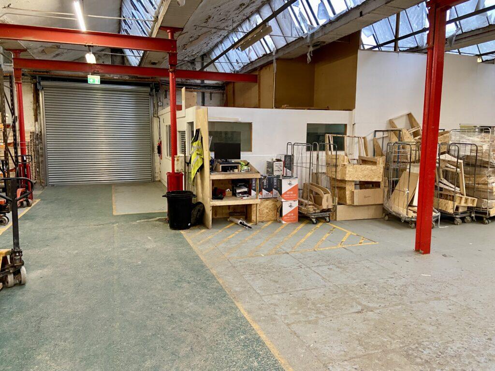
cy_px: 186
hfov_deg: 67.3
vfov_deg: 53.1
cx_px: 248
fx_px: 372
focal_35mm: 26
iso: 250
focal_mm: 4.25
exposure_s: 1/50
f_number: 1.8
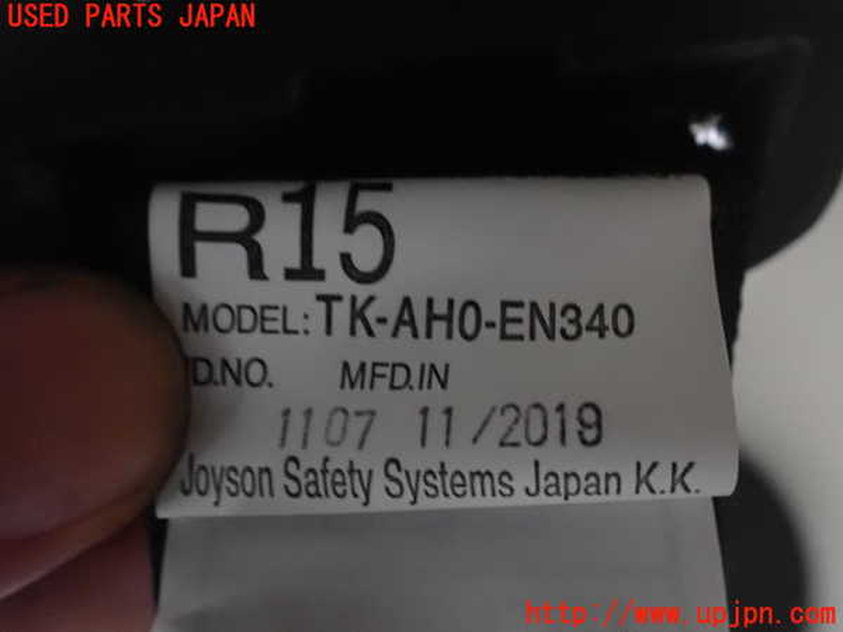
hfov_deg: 60.0
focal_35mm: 30
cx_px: 422
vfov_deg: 46.8
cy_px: 316
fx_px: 731
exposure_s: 1/30
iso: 1600
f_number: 2.3
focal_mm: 5.4
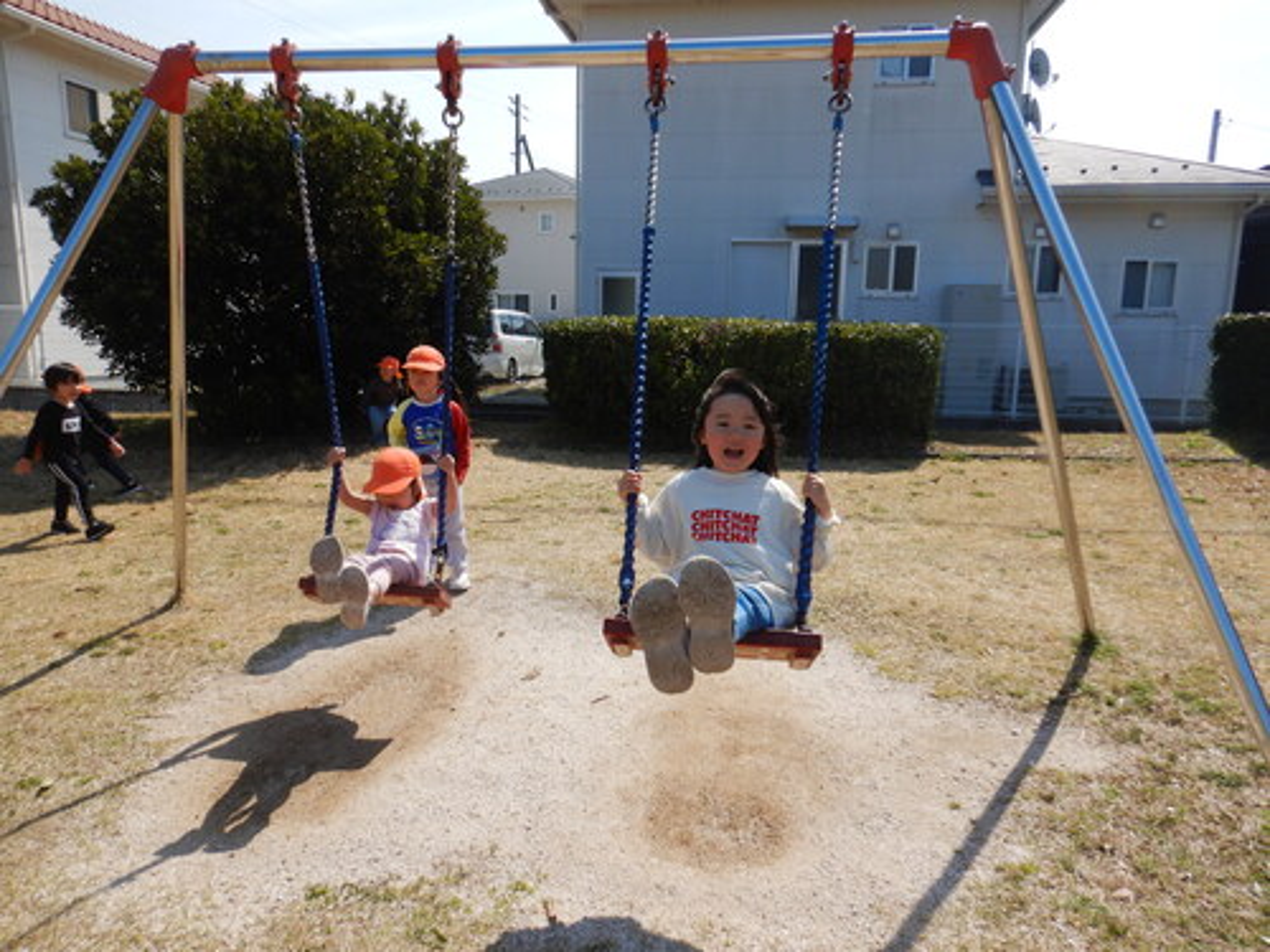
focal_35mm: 24
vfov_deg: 56.8
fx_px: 881
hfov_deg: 71.6
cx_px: 635
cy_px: 476
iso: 125
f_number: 4.1
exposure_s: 1/1000
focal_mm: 4.3
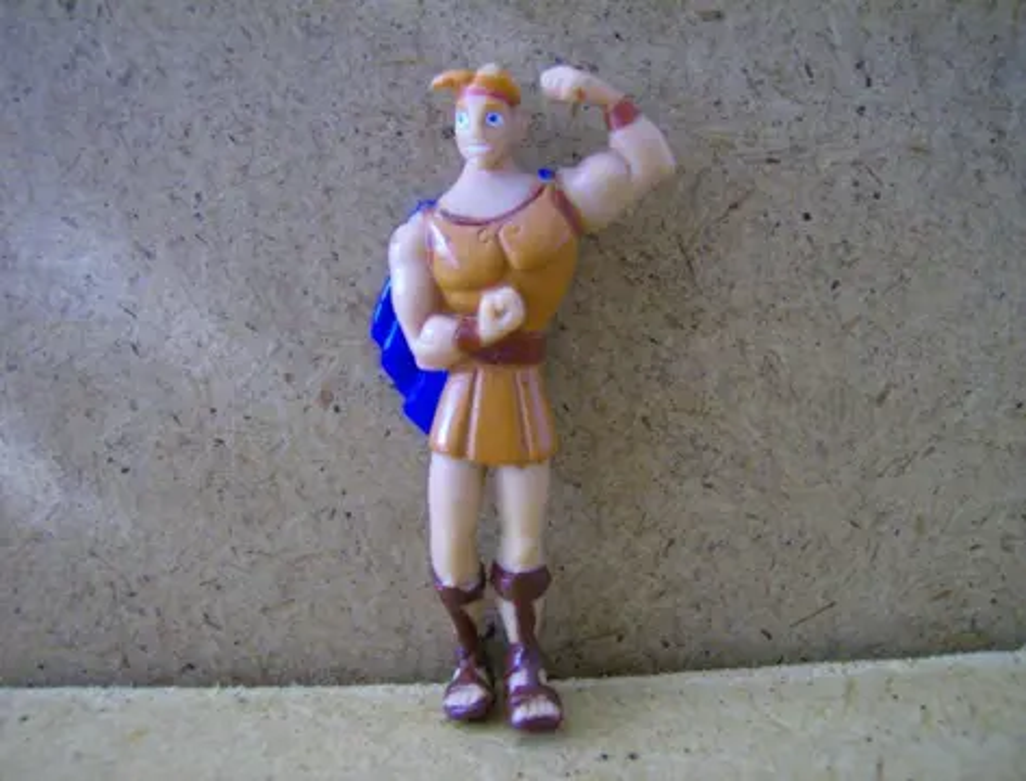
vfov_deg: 40.0
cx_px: 513
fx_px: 1073
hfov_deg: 51.1
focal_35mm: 36
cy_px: 390
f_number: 2.8
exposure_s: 1/25.1
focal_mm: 6
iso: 200
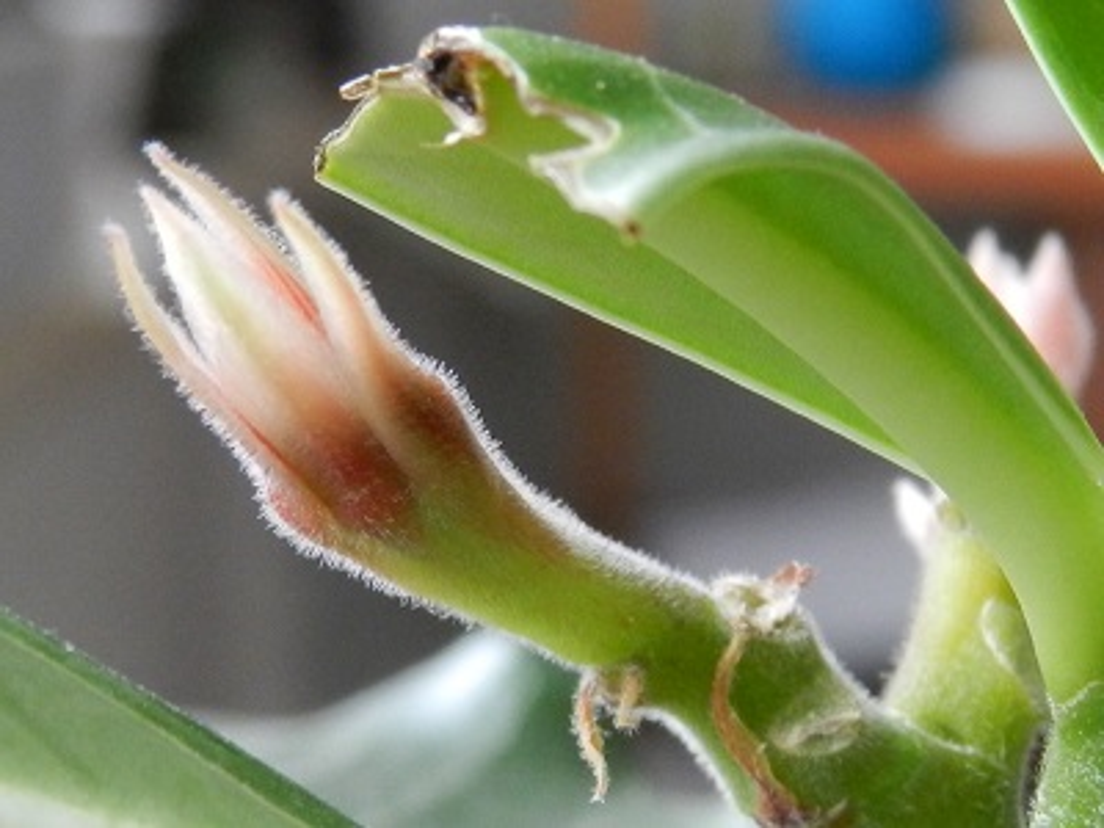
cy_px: 414
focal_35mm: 53
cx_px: 552
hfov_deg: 36.2
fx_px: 1690
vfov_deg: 27.5
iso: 400
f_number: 4.4
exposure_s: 1/30
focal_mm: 9.4
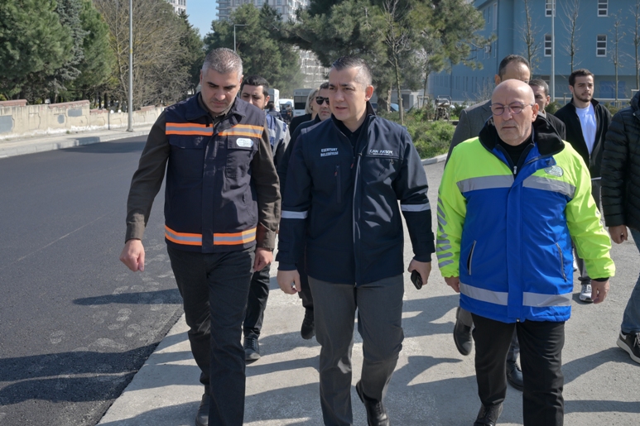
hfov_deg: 61.1
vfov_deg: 42.9
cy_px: 213
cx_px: 320
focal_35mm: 30
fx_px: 542
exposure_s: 1/200
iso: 125
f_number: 8
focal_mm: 30.5
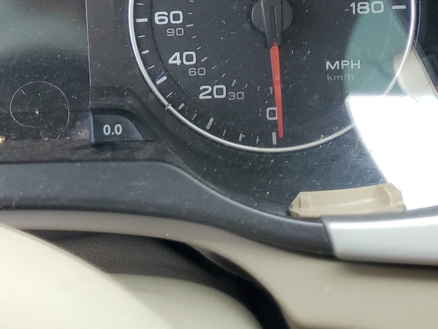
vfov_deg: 25.2
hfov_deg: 33.4
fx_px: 696
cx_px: 57
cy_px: -6
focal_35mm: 55
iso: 84
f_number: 1.5
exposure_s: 1/120
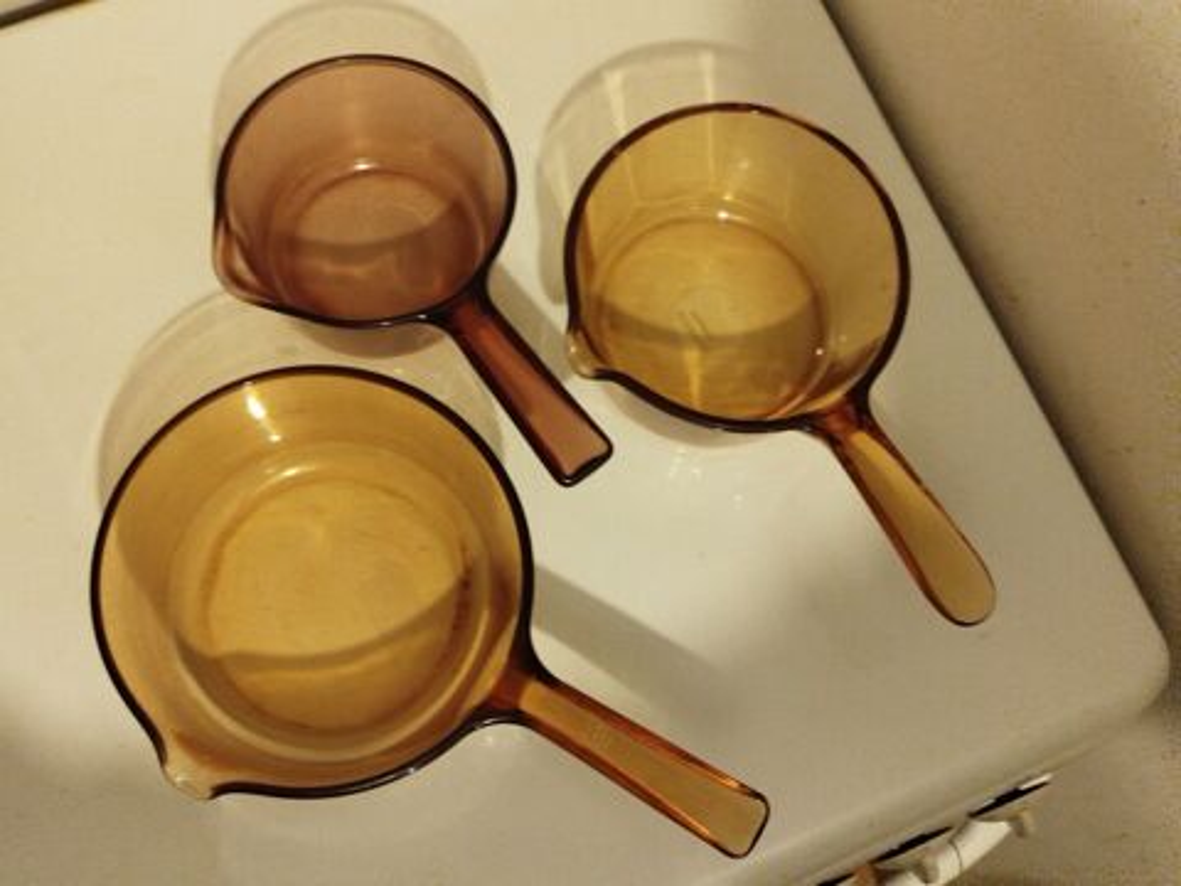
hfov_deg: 43.9
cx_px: 590
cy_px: 443
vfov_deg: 33.6
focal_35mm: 43
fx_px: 1467
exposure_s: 1/25
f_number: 1.7
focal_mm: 5.31
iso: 800
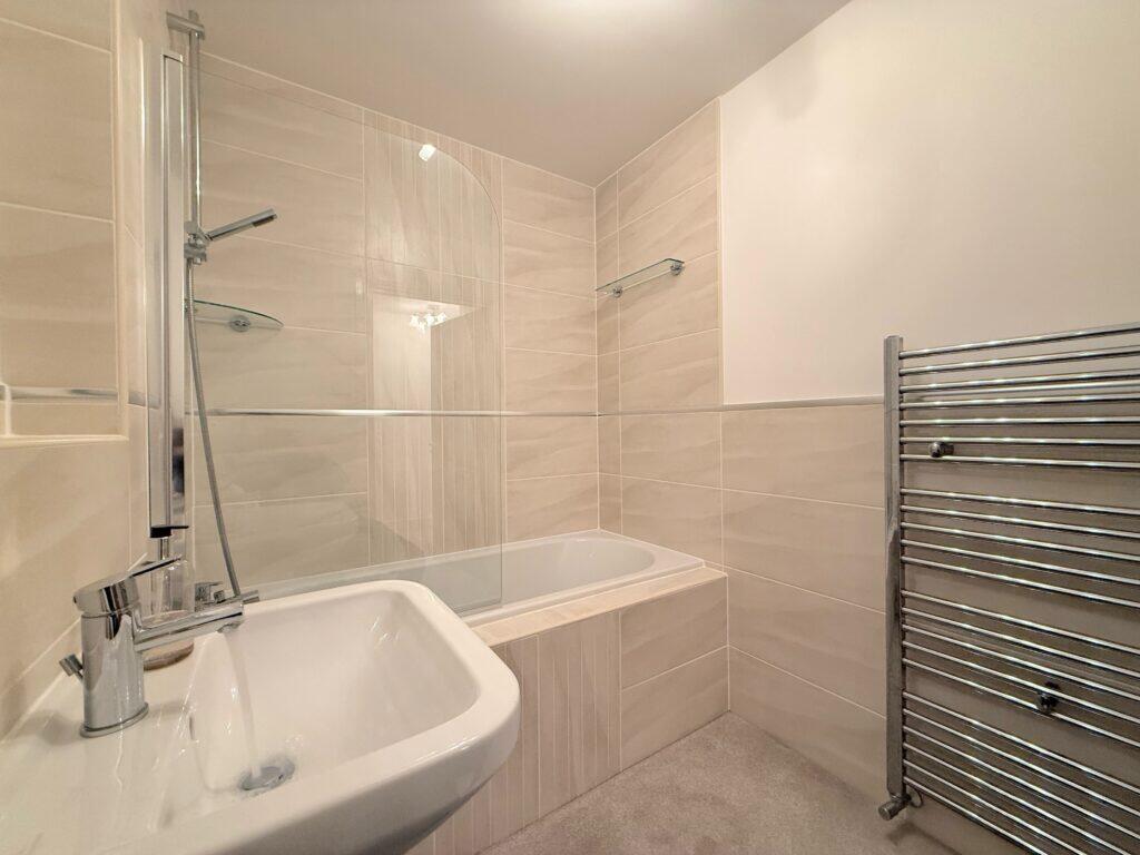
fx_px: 461
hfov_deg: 102.1
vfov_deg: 85.7
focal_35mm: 14
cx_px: 570
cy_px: 428
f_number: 2.2
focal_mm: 2.22
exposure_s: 1/100
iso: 320
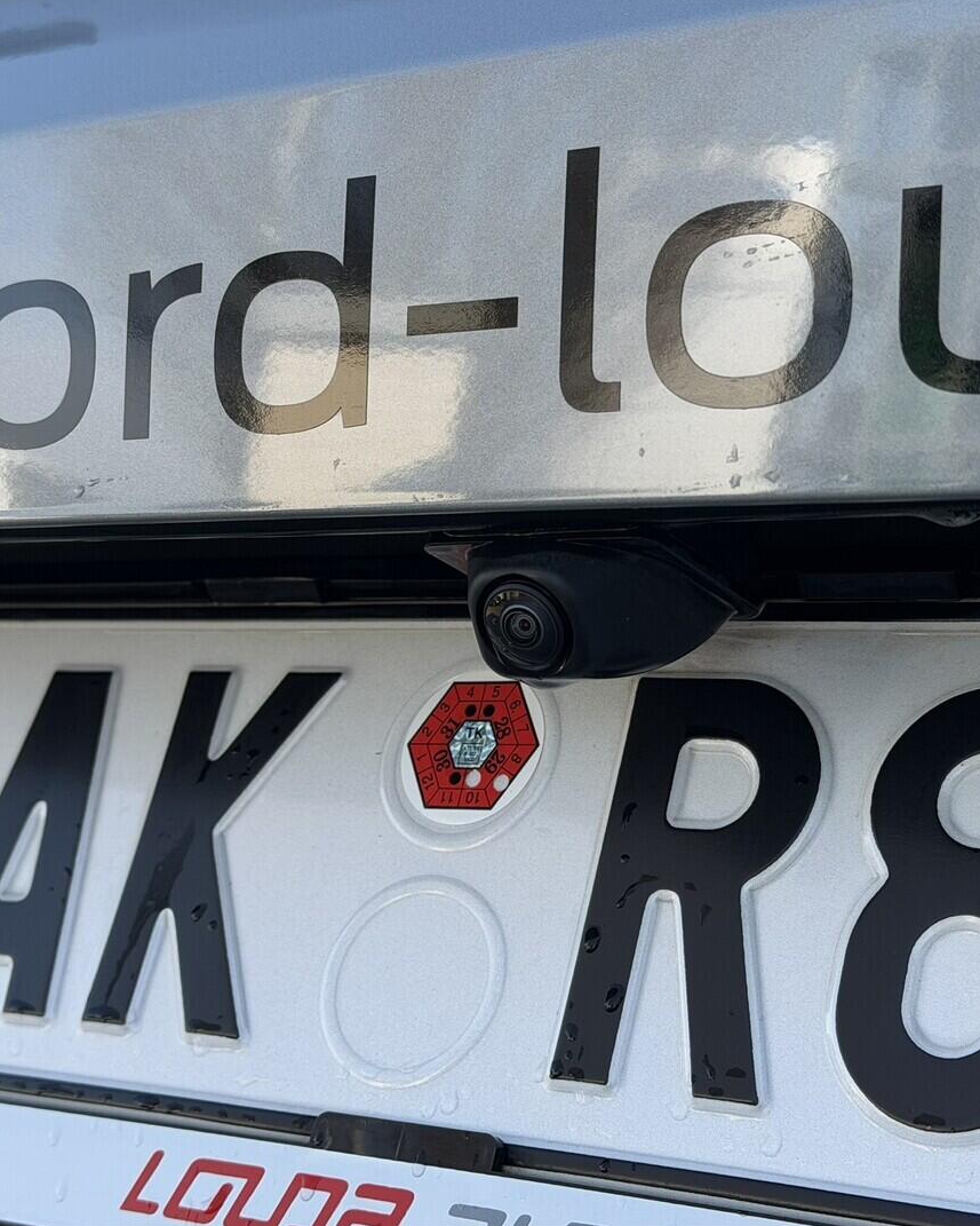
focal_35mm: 63
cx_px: 511
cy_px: 610
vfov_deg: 30.0
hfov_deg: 24.2
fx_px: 2284
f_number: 1.78
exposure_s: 1/802
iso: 64
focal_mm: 6.76
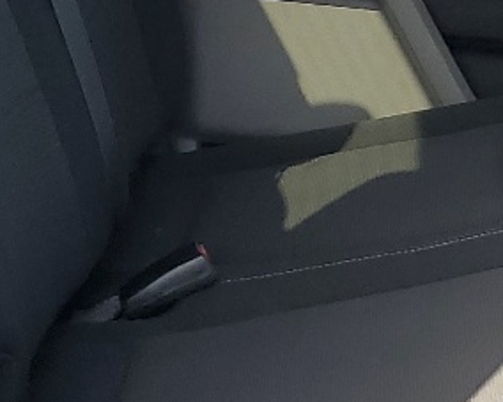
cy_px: 57
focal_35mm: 143
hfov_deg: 13.4
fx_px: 2128
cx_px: 390
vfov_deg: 10.7
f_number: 1.5
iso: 50
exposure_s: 1/476
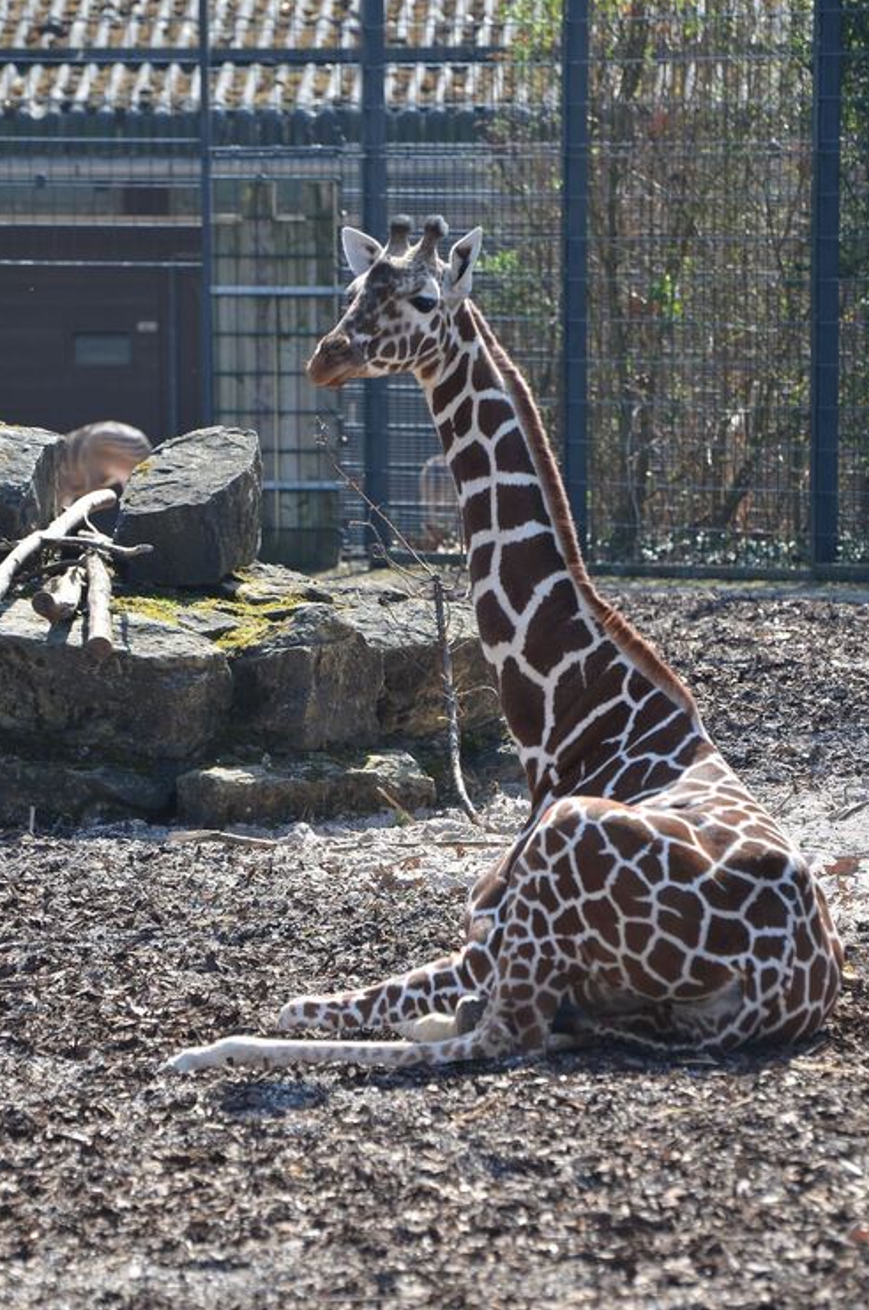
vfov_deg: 7.1
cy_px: 660
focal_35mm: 291
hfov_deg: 4.7
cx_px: 459
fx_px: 10575
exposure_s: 1/200
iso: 100
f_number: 5
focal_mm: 180
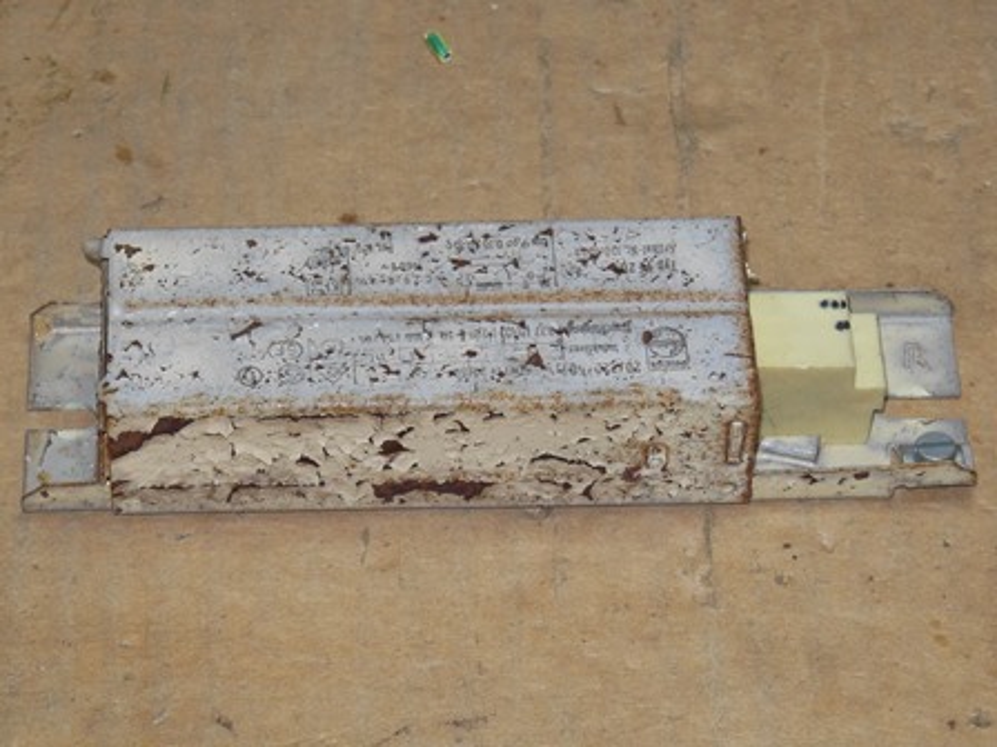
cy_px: 374
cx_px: 498
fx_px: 3197
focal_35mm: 111
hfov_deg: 17.7
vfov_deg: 13.3
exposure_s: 1/60
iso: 200
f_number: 4.8
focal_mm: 19.7
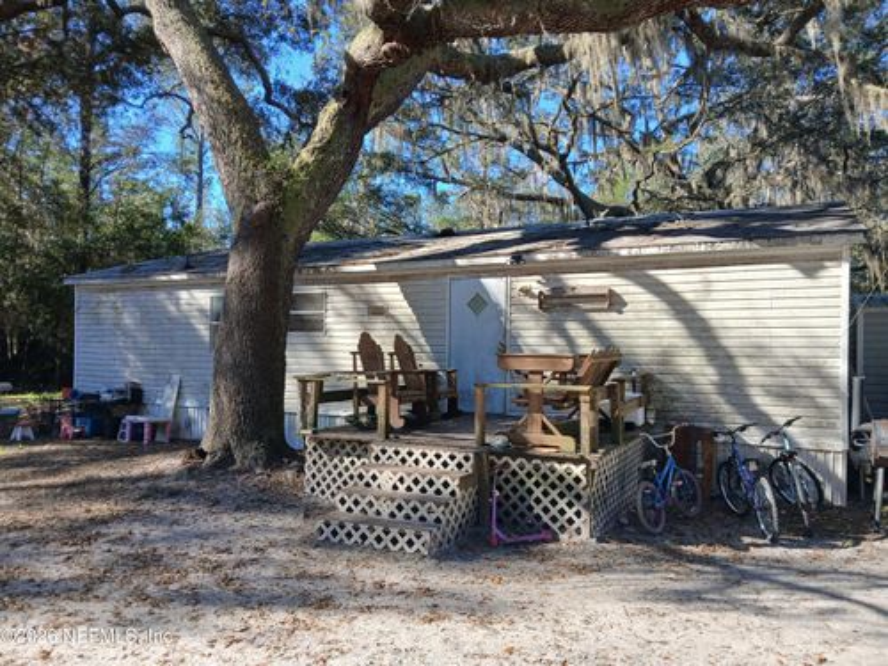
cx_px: 444
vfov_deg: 53.1
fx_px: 667
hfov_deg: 67.3
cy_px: 333
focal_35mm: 26
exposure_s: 1/188
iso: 20
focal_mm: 3.98
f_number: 1.8
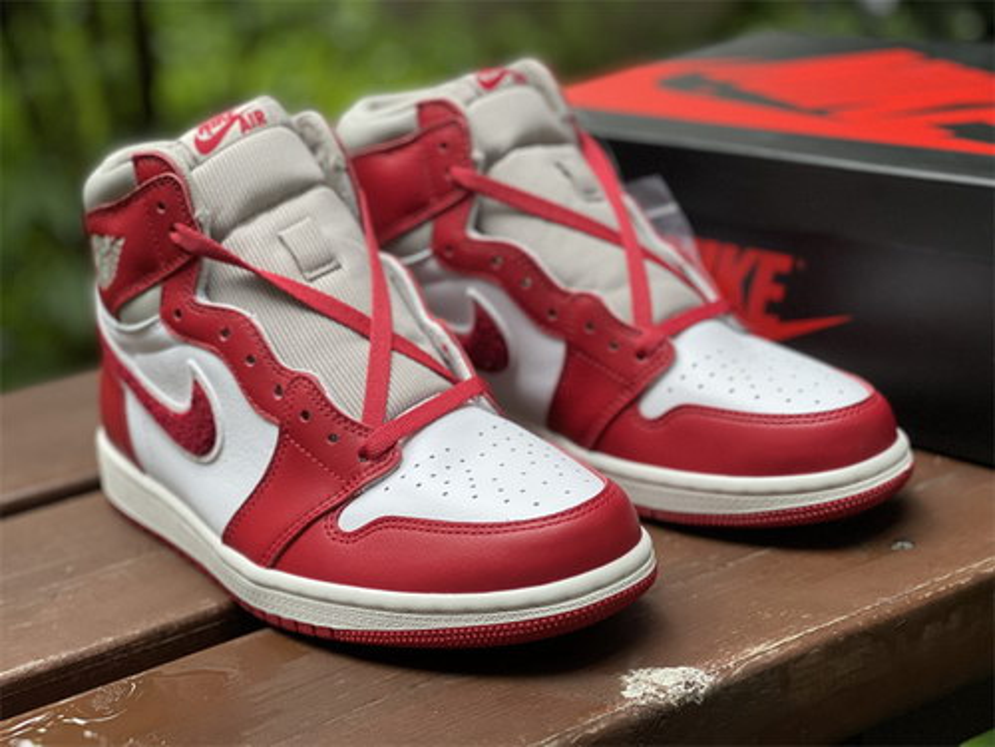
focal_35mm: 64
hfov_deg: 30.3
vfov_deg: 22.9
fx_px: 1840
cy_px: 374
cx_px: 498
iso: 200
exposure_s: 1/121
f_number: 2.2
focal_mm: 7.5
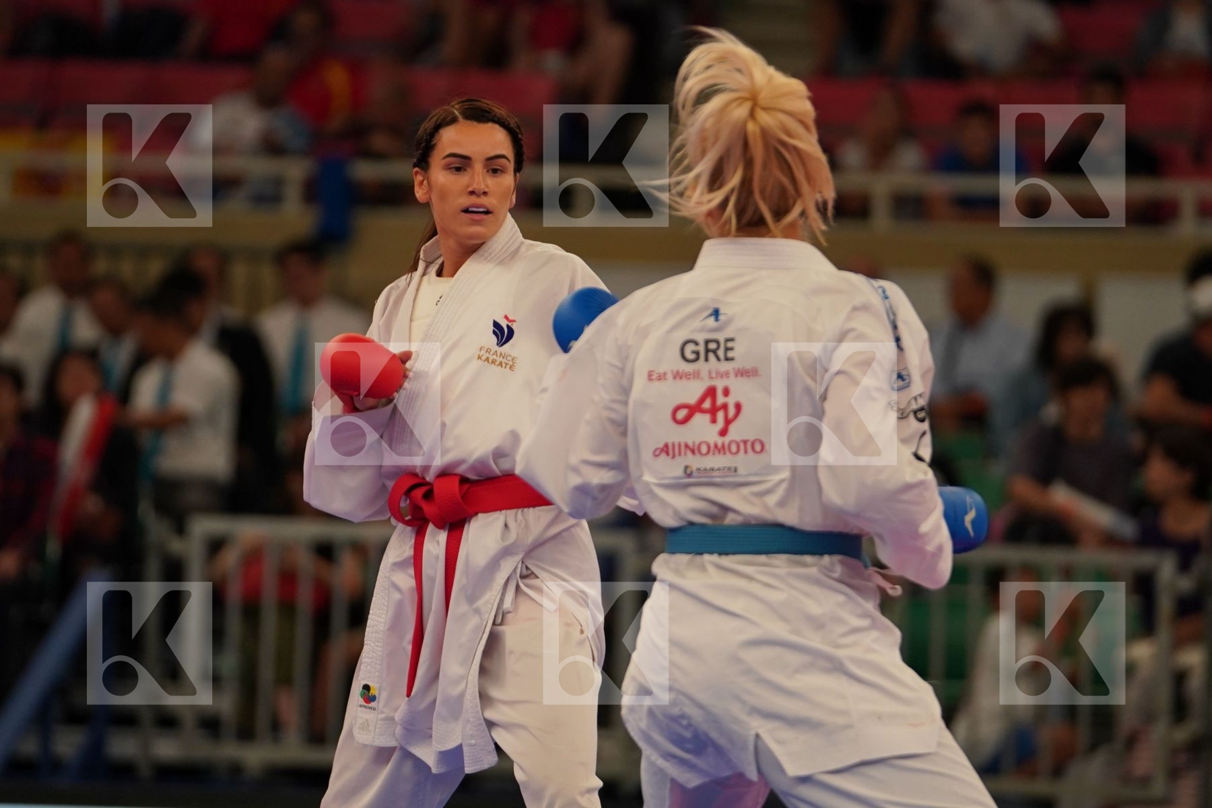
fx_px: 9426
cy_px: 404
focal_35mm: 280
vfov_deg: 4.9
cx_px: 606
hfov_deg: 7.4
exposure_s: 1/1000
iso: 1250
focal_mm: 187
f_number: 2.8
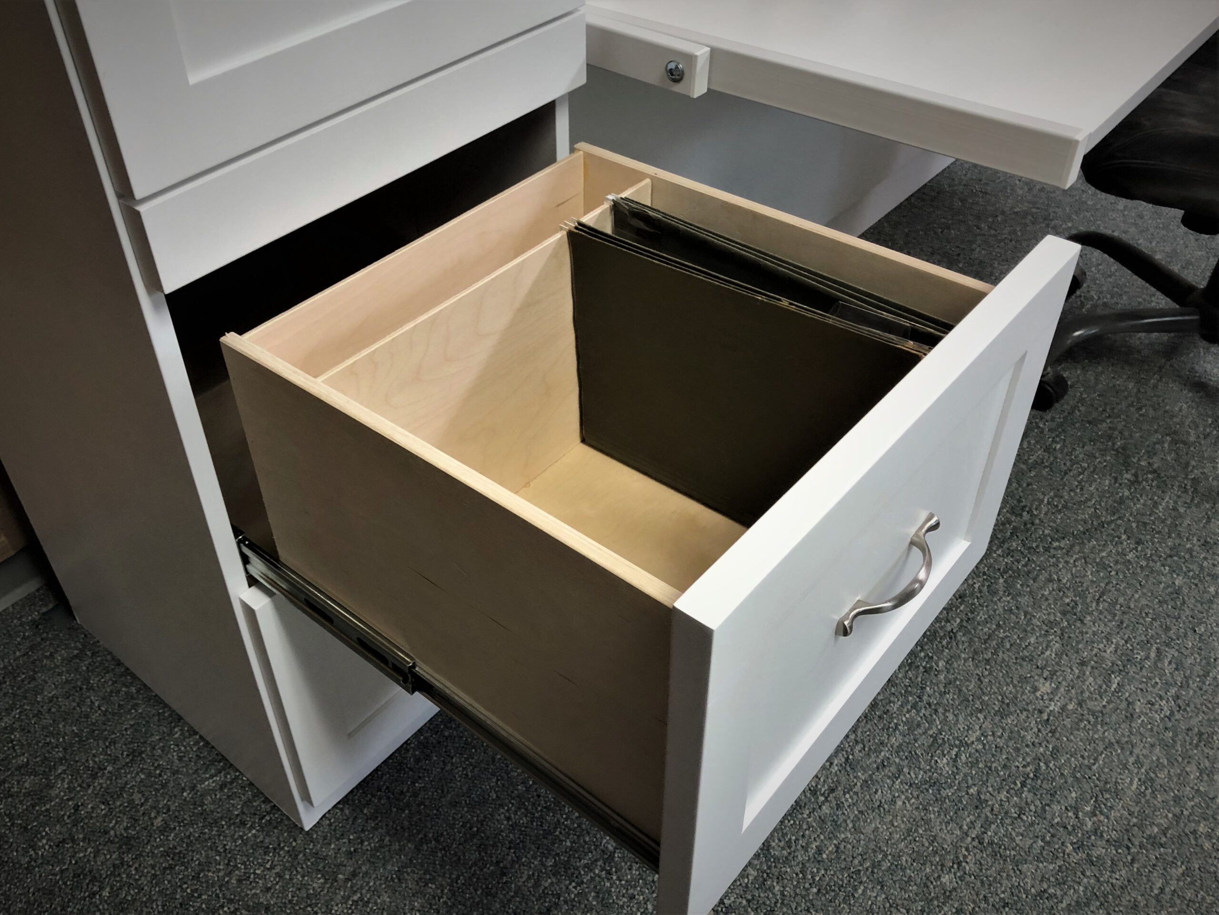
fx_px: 986
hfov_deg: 63.4
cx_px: 610
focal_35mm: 28
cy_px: 458
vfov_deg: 49.7
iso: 40
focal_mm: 3.99
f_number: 1.8
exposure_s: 1/15
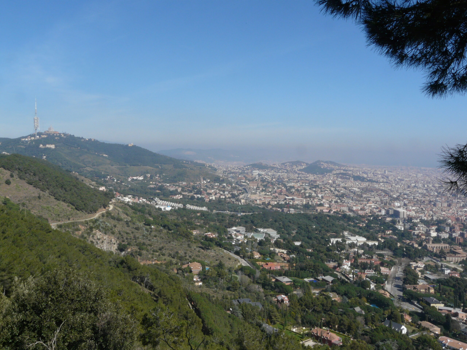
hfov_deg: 55.4
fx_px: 445
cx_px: 234
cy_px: 175
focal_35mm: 33
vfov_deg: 42.9
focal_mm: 5.4
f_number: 8
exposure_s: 1/200
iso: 100
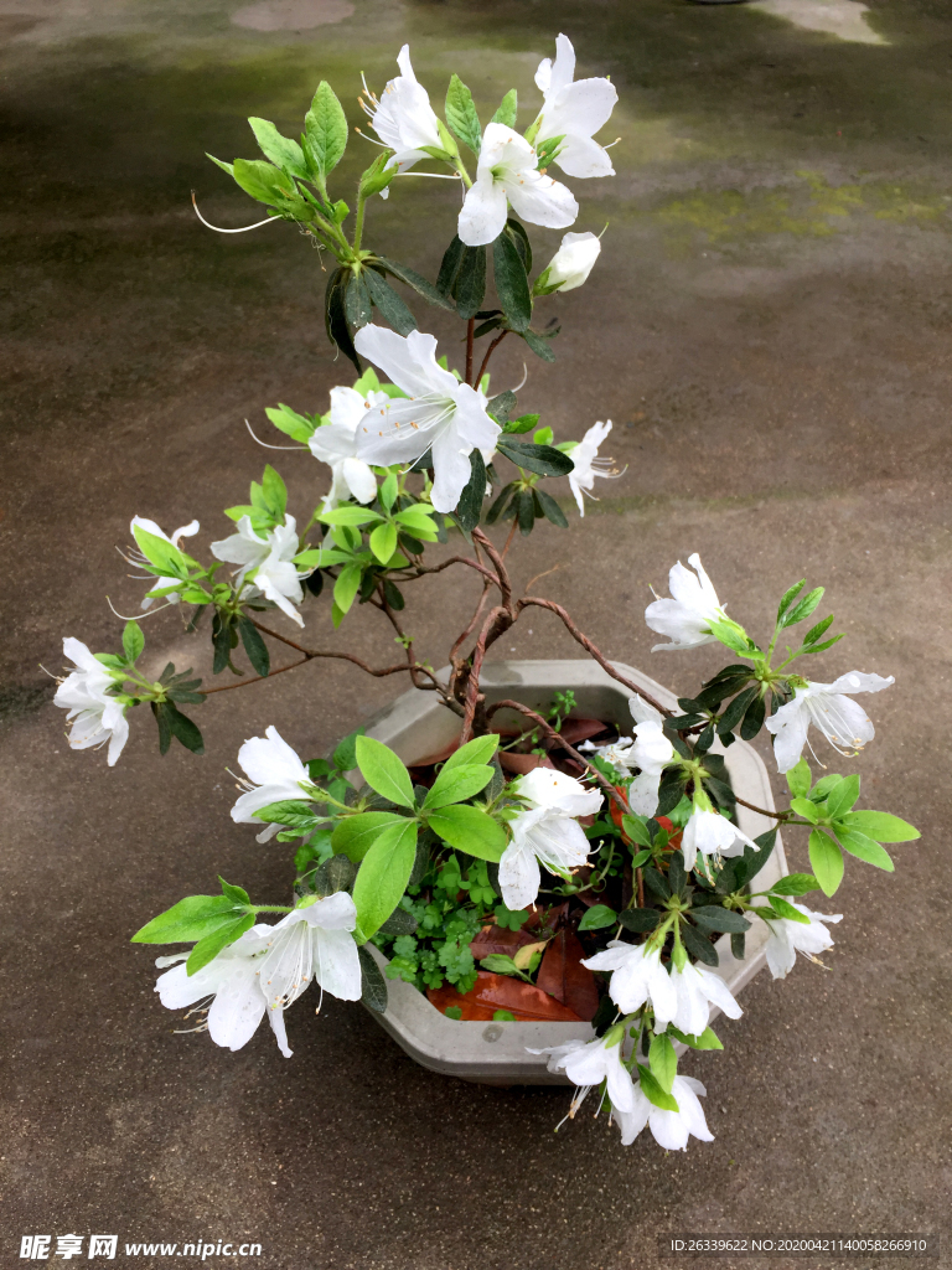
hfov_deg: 48.2
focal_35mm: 29
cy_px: 635
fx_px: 1063
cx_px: 476
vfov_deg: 61.7
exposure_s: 1/260
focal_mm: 4.15
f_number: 2.2
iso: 32
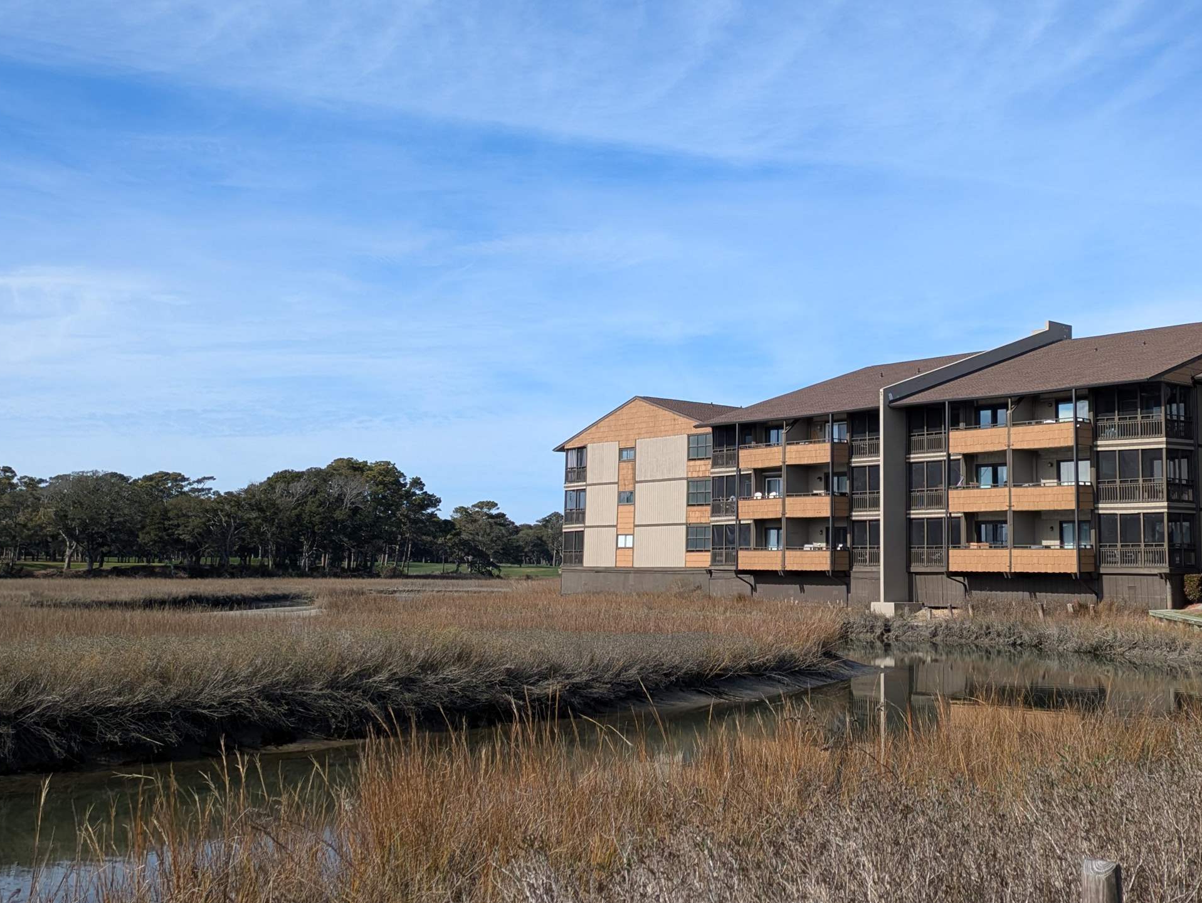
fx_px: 1390
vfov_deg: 36.0
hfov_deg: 46.4
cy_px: 401
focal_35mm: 40
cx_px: 742
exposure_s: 1/2092
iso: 48
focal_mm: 5.43
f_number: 1.89
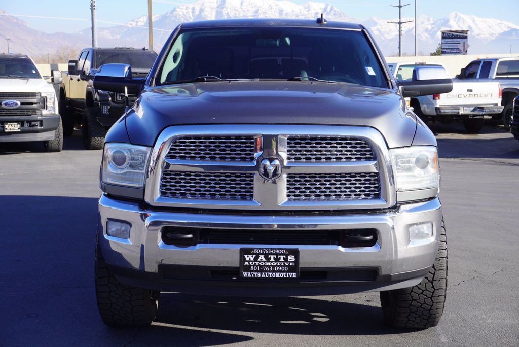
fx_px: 822
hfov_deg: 35.0
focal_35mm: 57
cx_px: 260
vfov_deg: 23.8
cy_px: 174
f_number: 9
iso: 100
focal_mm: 38
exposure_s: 1/100
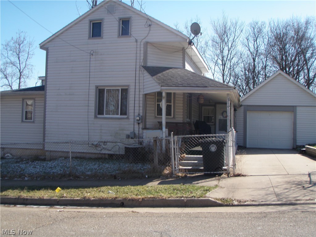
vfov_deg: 37.7
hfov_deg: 49.0
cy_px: 118
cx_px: 158
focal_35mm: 38
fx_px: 347
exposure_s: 1/500
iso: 80
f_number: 3.5
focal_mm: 6.7
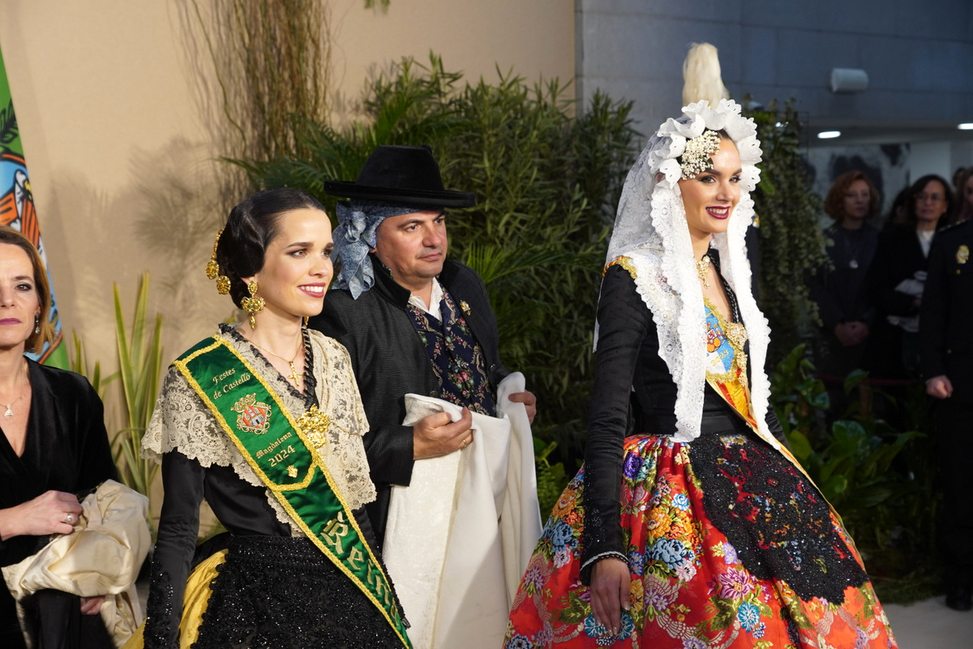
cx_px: 486
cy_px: 324
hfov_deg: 27.0
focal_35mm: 75
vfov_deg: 18.2
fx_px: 2027
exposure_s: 1/80
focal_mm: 50
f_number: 4.5
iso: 500
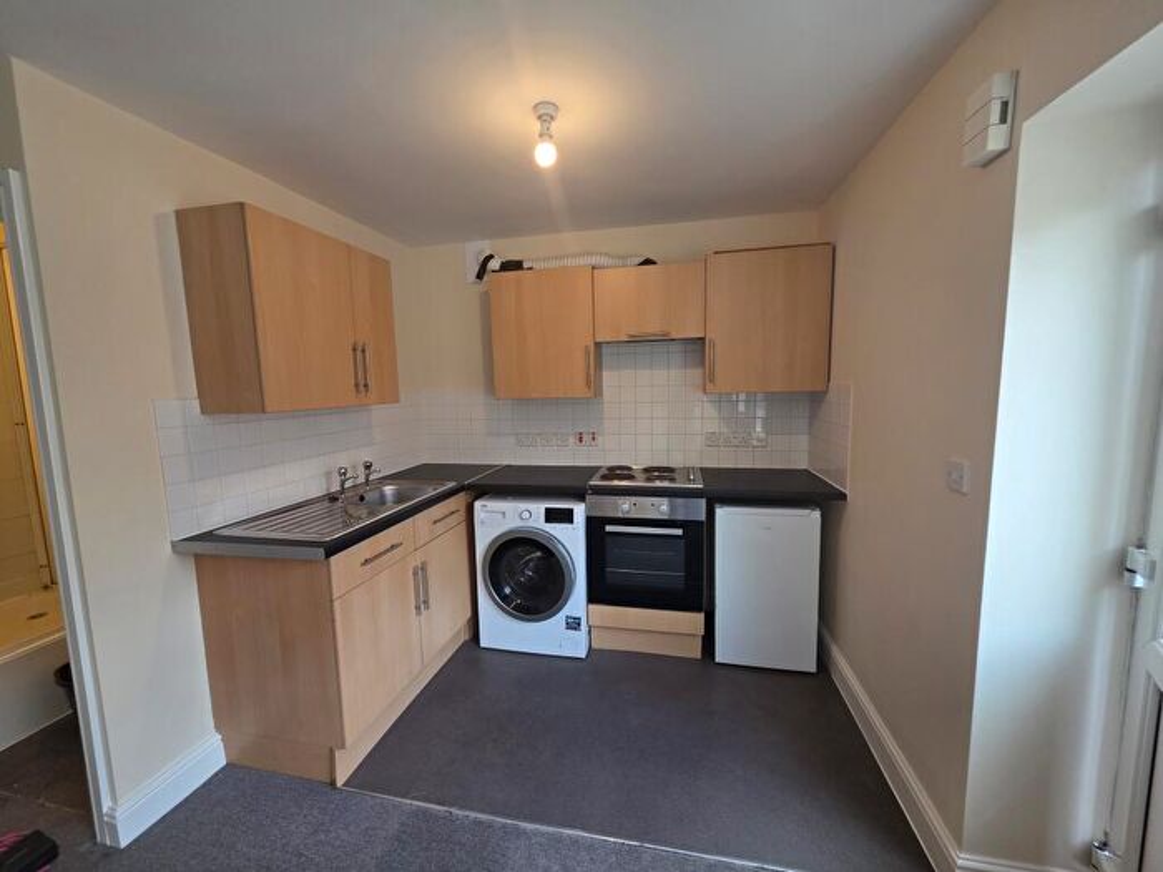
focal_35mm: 13
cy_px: 436
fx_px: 437
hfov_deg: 106.2
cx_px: 582
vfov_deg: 89.9
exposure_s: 1/100
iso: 100
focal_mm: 2.2
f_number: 1.9
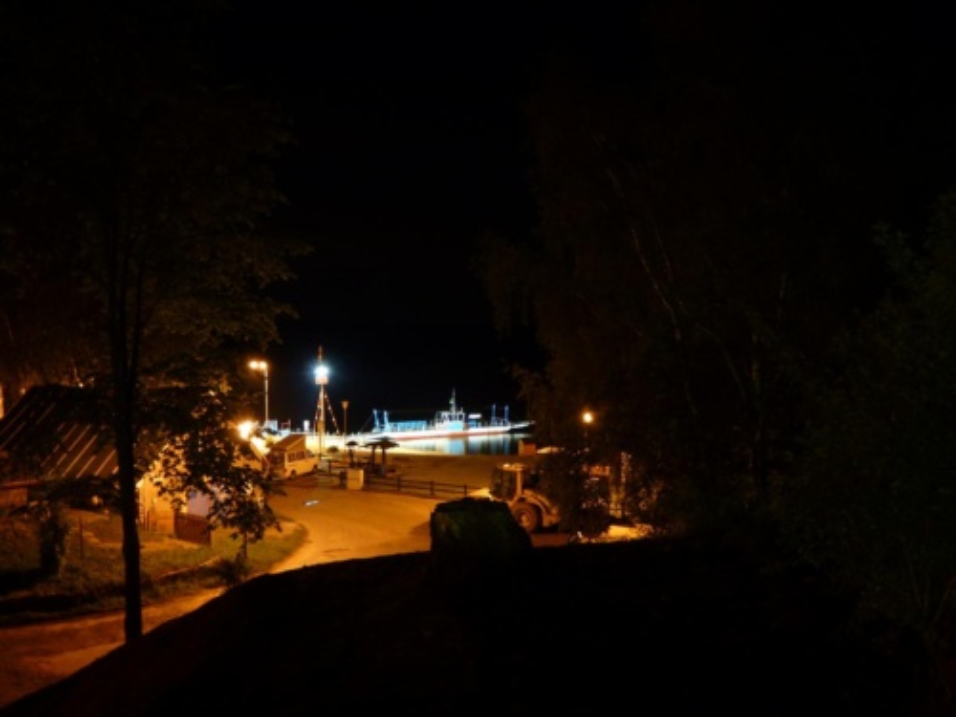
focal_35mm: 26
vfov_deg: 53.1
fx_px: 718
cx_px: 478
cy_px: 358
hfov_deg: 67.3
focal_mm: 4.7
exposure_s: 15
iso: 100
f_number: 3.4
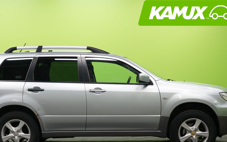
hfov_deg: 30.6
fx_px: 414
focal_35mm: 67
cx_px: 101
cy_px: 90
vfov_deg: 19.4
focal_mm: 50
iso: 640
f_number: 5
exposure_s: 1/50
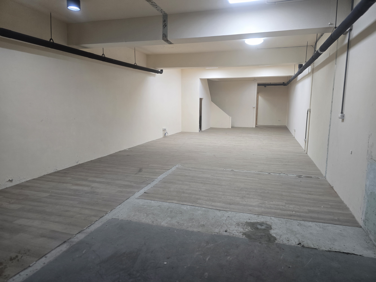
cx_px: 188
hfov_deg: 73.9
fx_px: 250
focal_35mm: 23
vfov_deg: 58.9
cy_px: 141
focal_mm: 6.3
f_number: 1.7
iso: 160
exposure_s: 1/120
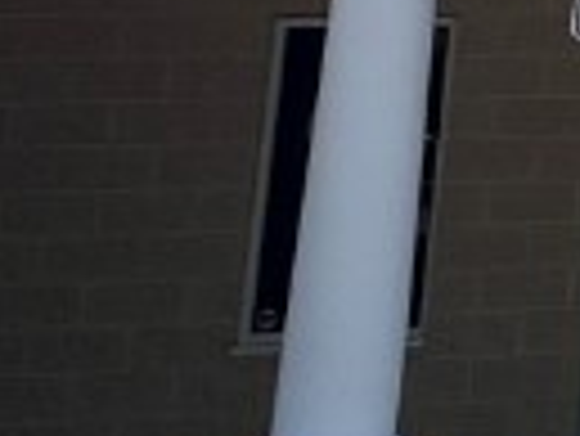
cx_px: 1533
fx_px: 1727
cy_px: -288
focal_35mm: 103
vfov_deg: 13.3
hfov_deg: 12.7
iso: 32
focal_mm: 1.57
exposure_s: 1/1054
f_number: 1.8
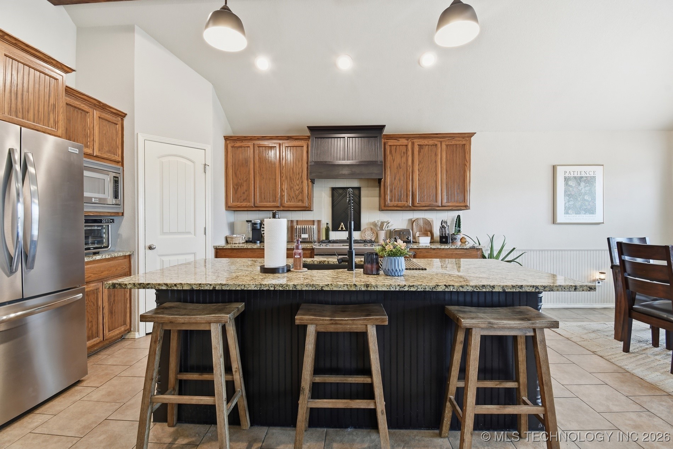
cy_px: 224
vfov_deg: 77.3
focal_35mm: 15
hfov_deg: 100.4
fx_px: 280
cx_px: 336
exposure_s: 1/15
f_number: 9
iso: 250
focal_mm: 10
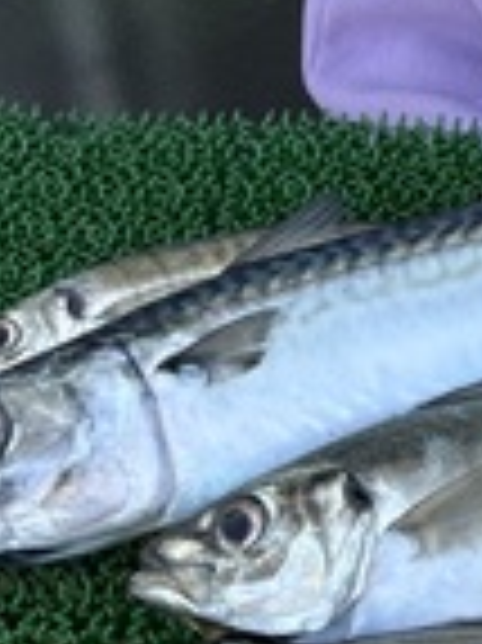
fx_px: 2882
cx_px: 685
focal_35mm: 155
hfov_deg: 9.3
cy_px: -230
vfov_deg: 12.3
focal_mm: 5.96
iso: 50
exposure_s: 1/865
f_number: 1.6
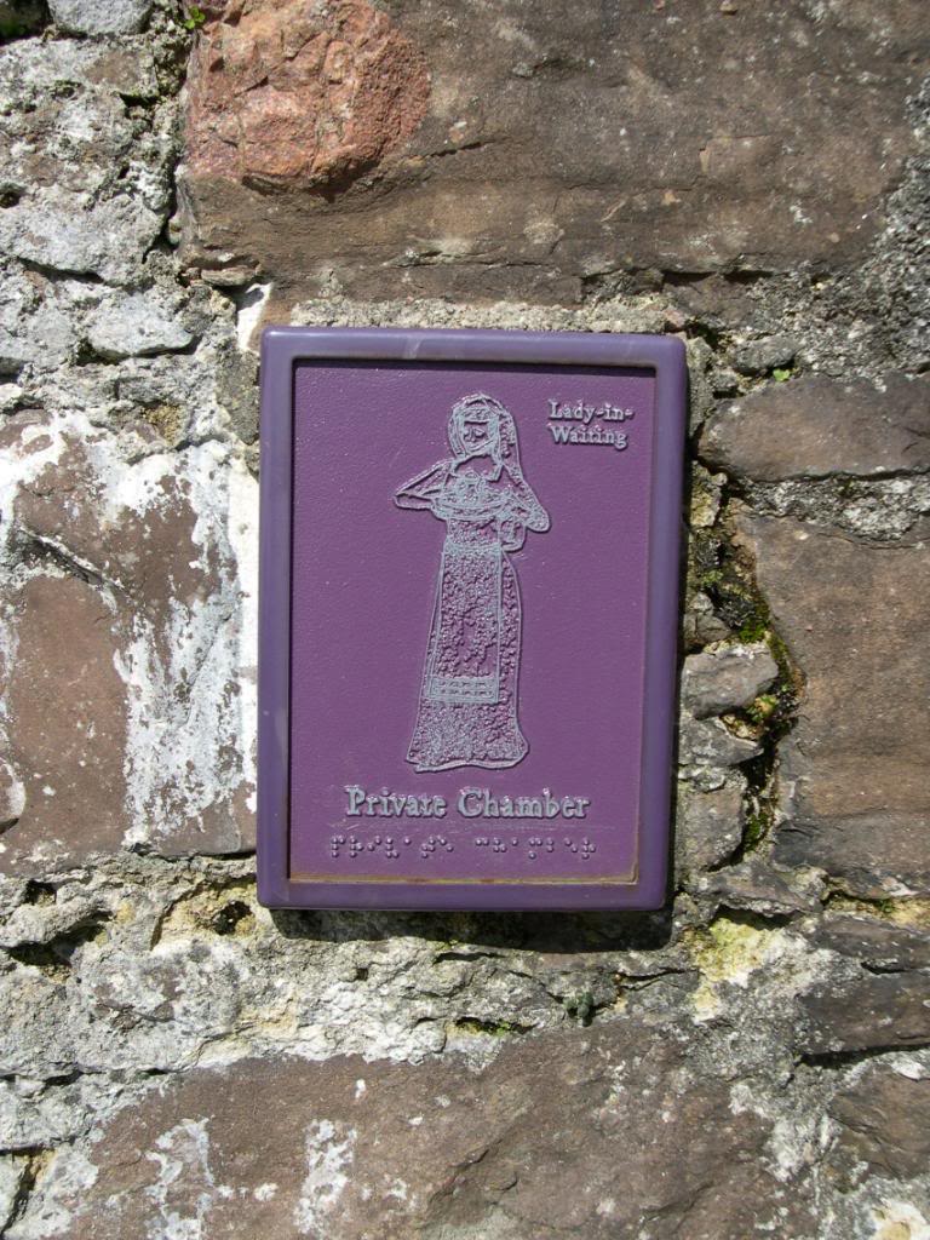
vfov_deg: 49.0
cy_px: 620
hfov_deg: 37.7
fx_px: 1361
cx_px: 465
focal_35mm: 38
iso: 100
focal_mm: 8
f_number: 7.6
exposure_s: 1/181
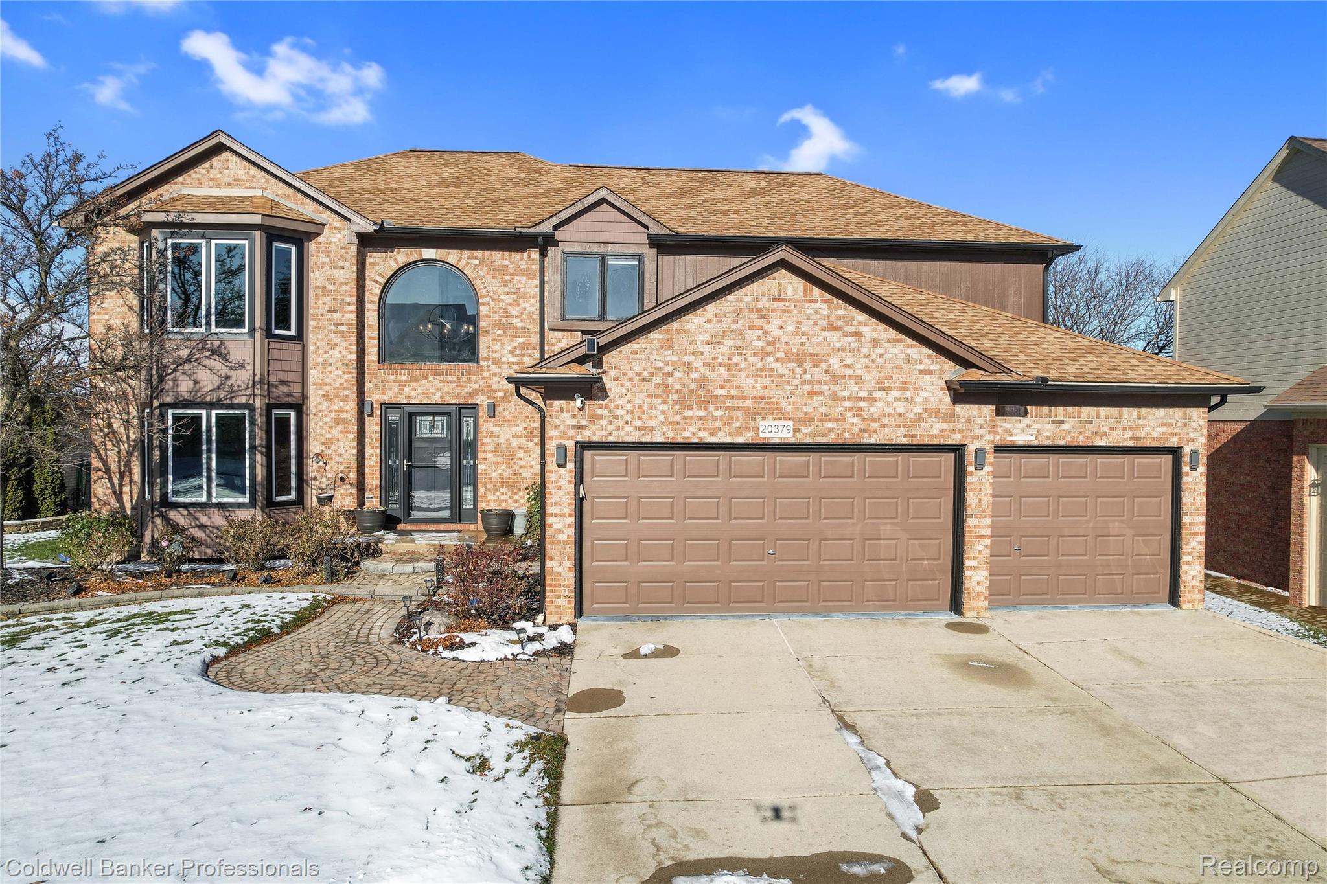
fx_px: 811
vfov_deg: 57.2
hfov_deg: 78.6
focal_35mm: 22
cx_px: 664
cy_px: 442
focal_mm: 8.38
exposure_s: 1/320
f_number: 2.8
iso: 120
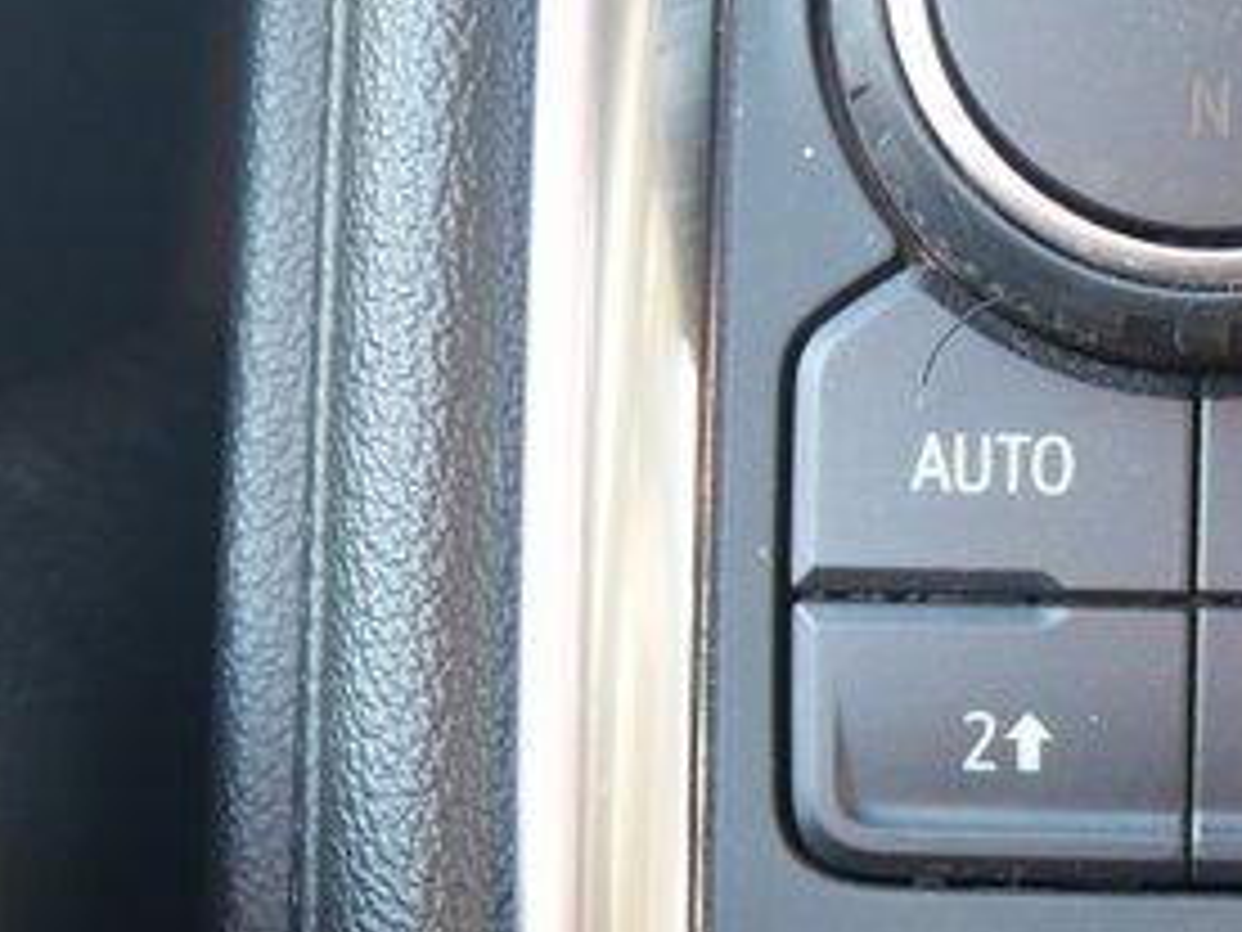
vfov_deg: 10.5
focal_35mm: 141
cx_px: 1256
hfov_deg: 13.8
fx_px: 5059
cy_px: 824
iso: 500
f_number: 4.3
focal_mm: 19
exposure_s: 1/60
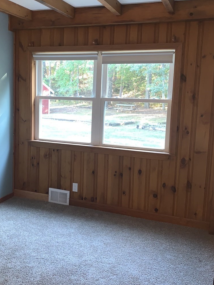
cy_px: 141
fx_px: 330
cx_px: 67
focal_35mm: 40
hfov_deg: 35.5
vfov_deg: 46.8
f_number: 1.8
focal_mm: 4.25
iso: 64
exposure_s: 1/13
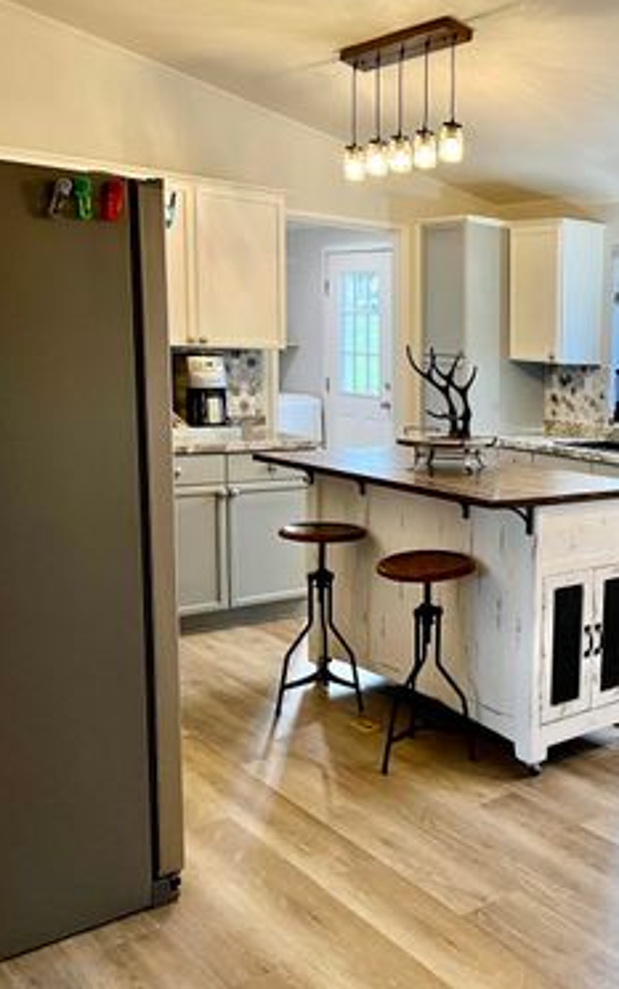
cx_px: 654
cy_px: 493
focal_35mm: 37
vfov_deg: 52.7
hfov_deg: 31.3
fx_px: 997
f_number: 1.5
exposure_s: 1/60
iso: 80
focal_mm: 5.7
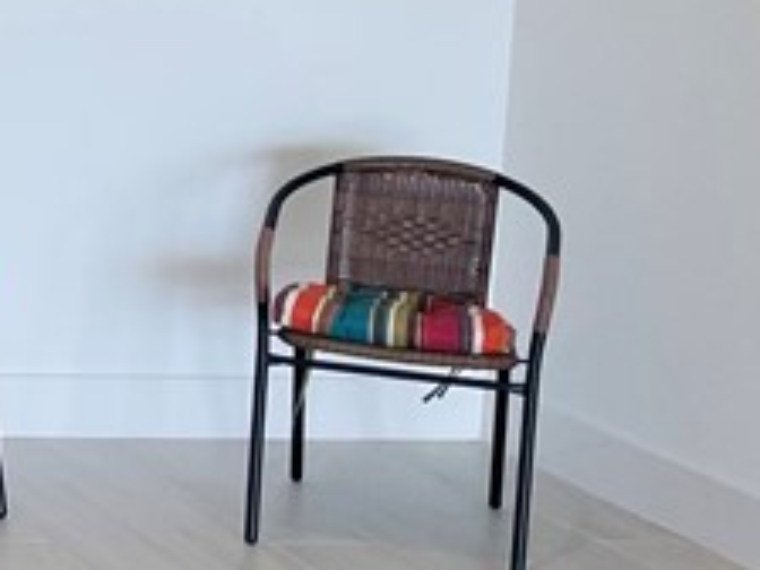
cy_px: 41
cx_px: -950
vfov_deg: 12.3
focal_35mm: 119
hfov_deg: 13.2
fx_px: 2613
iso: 64
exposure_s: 1/120
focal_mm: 4.2
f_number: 1.6
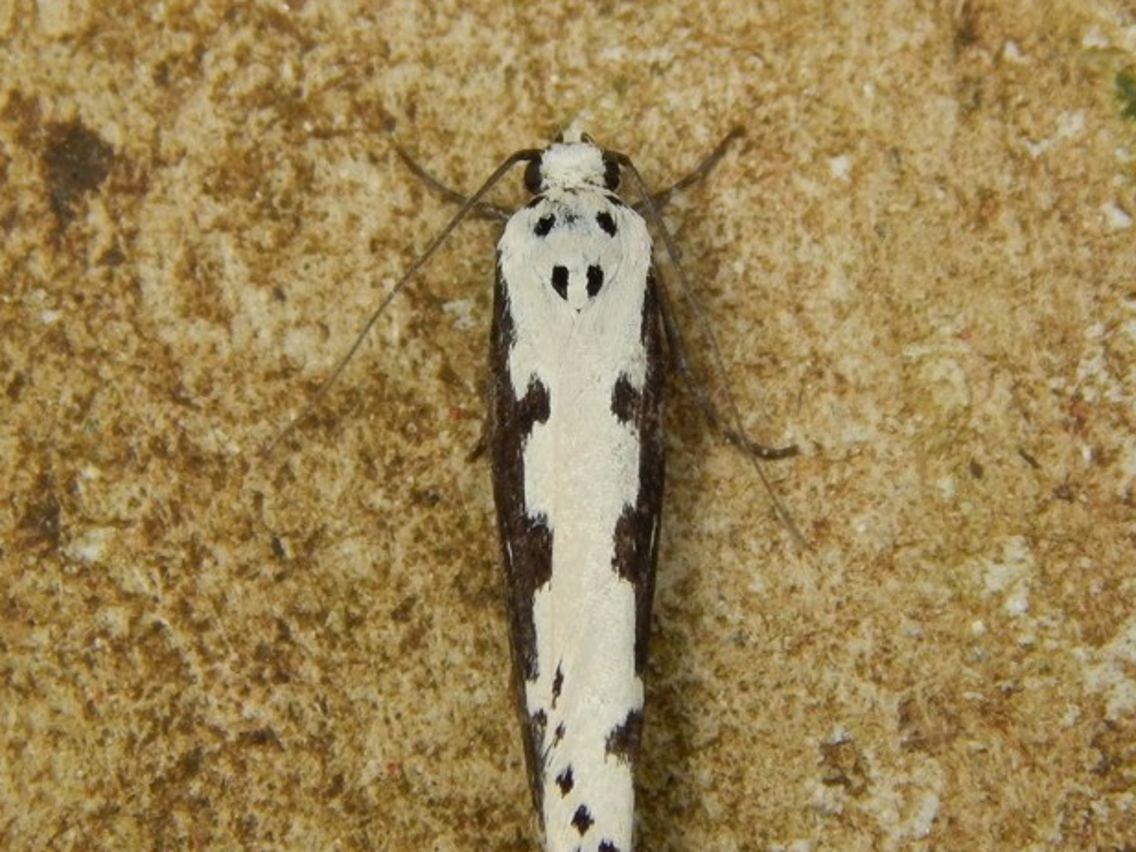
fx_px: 6893
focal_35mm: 210
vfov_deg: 7.1
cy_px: 501
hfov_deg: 9.4
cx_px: 584
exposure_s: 1/200
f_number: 5.1
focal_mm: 28.7
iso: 400
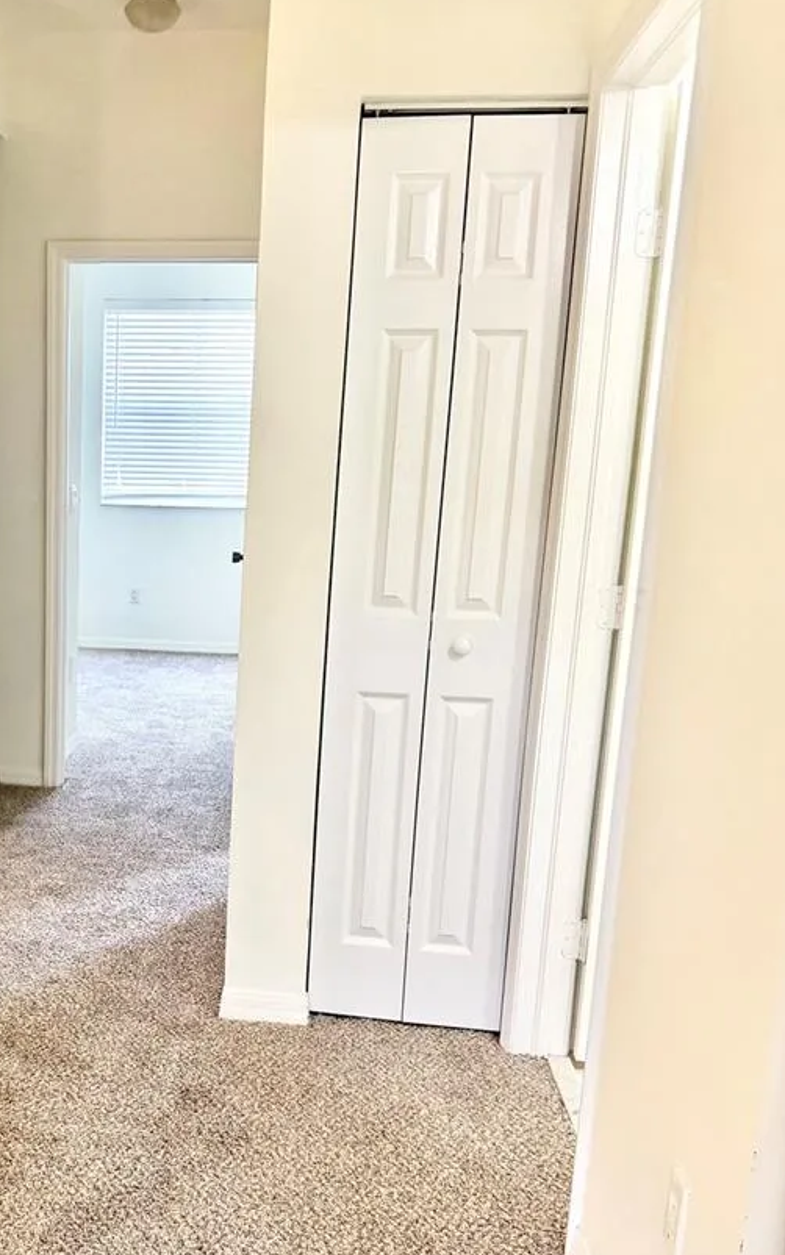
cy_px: 766
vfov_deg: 51.1
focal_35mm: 38
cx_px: 116
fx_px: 1301
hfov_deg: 32.3
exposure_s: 1/83
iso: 200
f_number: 1.78
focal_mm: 6.76
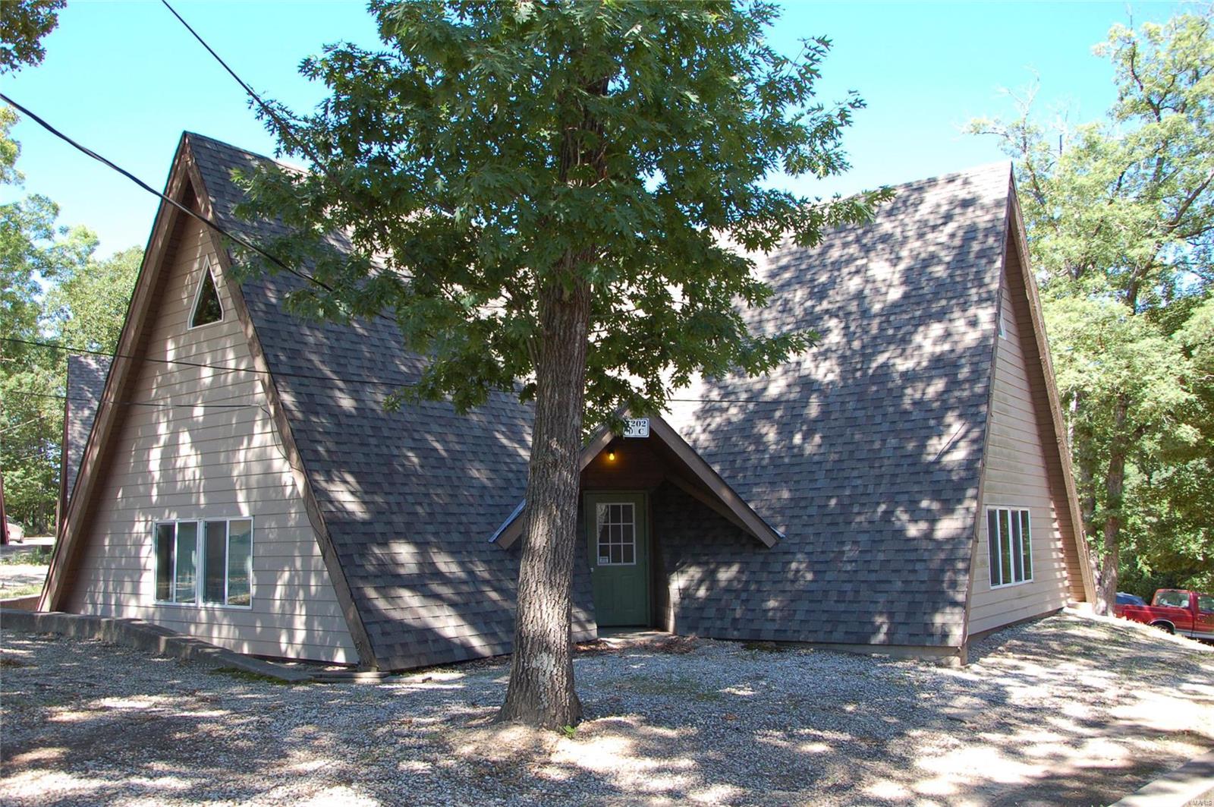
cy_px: 404
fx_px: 1061
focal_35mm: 32
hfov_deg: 59.5
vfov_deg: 41.6
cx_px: 607
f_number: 5.6
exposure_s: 1/125
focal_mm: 21
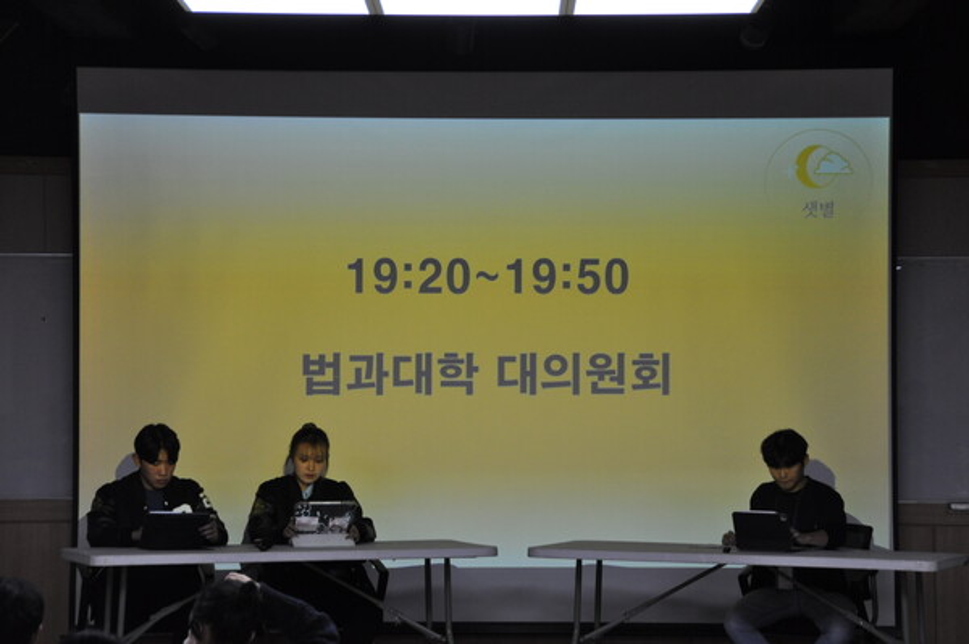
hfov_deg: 19.5
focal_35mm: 105
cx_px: 484
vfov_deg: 13.0
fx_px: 2824
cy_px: 322
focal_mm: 70
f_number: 5
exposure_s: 1/160
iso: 800
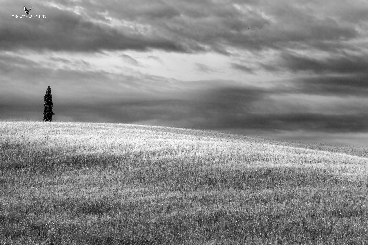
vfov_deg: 13.0
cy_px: 122
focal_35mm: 105
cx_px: 184
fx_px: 1073
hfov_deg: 19.5
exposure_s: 1/500
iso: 640
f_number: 10
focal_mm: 105
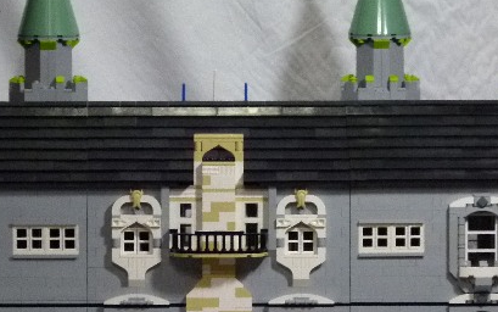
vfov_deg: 4.6
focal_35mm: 287
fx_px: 3897
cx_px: 223
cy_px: 158
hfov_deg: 7.3
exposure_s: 1/40
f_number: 3.8
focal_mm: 31.2
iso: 400
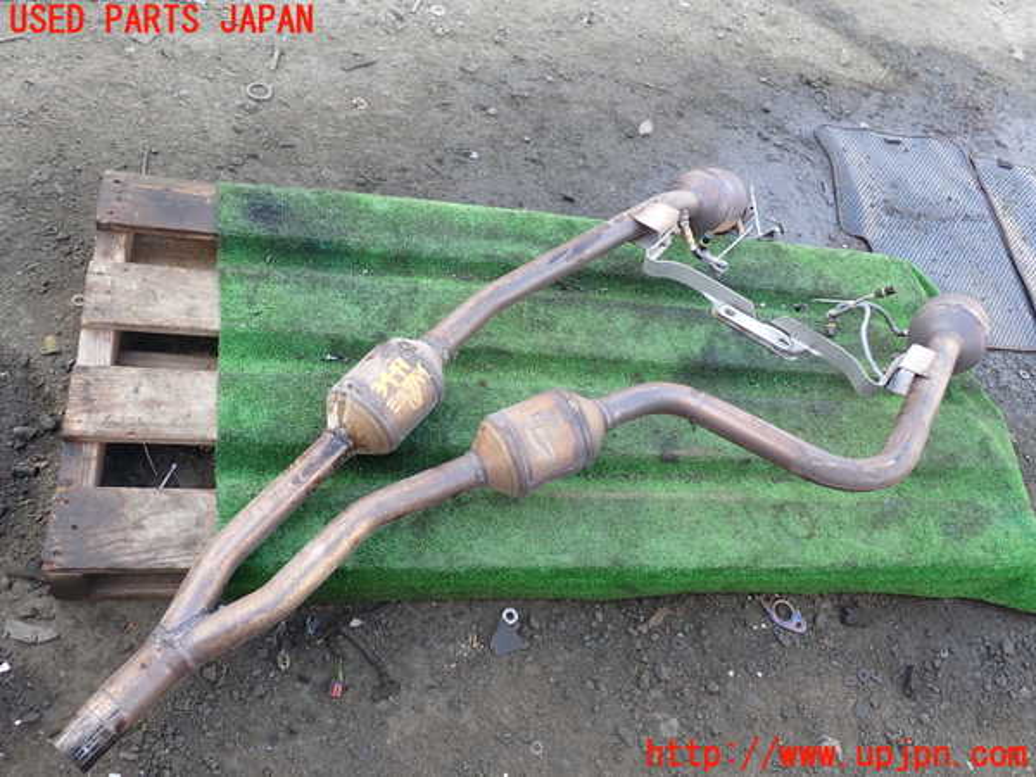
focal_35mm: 30
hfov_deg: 60.0
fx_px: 898
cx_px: 518
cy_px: 388
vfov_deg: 46.8
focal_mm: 5.4
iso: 100
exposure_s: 1/60
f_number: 3.2
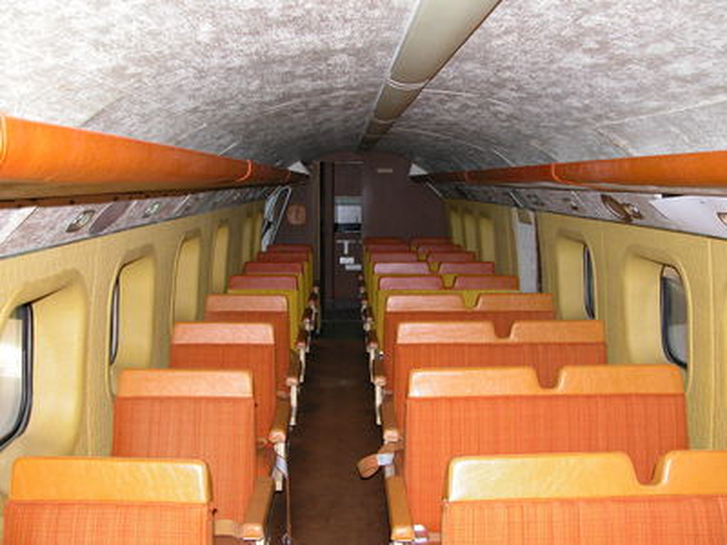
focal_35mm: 35
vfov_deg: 40.7
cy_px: 272
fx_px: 735
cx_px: 364
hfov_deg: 52.6
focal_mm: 8.9
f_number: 2.8
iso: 200
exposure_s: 1/60
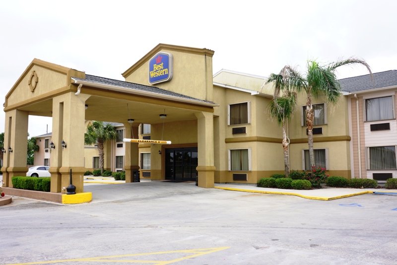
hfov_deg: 60.3
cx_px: 198
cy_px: 132
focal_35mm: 31
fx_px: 342
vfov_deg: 42.4
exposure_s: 1/125
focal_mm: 21
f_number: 8
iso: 200
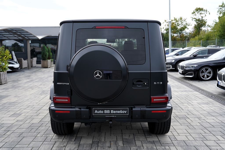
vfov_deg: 40.0
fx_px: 206
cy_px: 75
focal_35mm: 33
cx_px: 112
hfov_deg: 57.2
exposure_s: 1/125
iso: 100
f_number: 5
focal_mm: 33
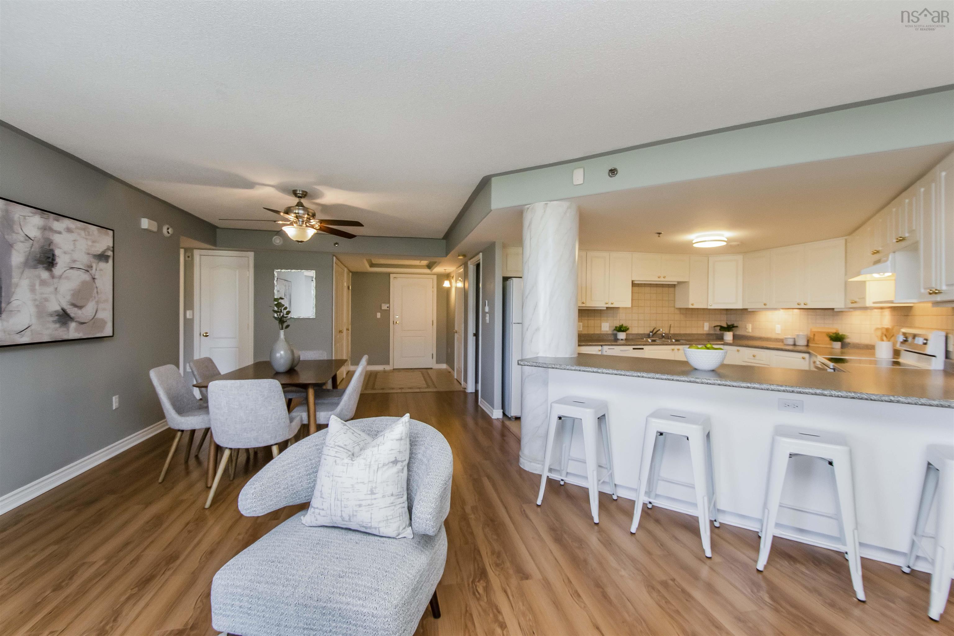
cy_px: 318
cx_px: 477
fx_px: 397
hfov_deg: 100.4
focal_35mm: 15
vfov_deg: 77.3
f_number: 6.3
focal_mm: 10
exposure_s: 1/80
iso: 800
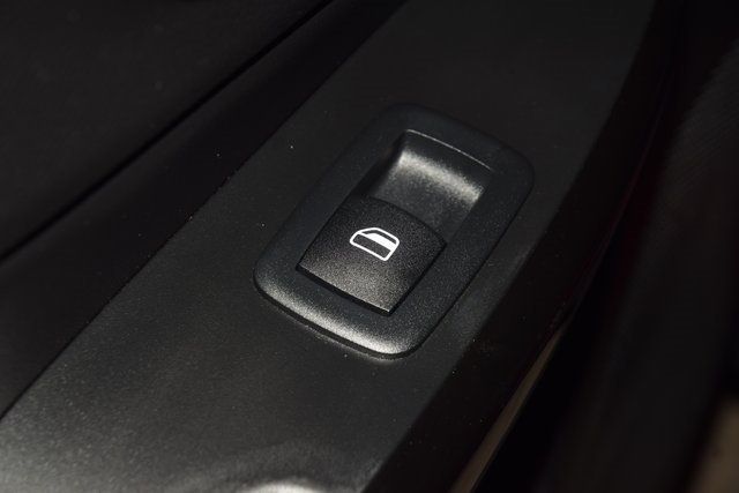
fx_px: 2156
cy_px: 246
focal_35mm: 105
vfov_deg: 13.0
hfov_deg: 19.5
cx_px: 370
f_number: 8
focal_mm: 70
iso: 100
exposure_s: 1/125
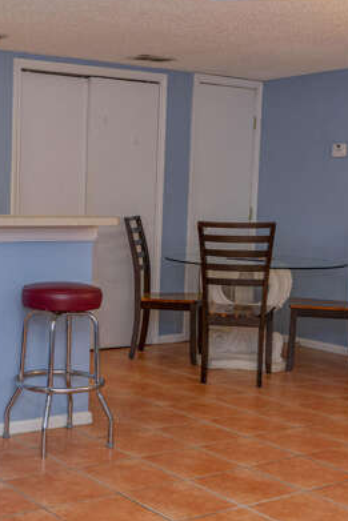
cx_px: 56
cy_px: 300
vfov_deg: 36.2
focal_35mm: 55
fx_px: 797
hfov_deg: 24.1
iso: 800
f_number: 4.5
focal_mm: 28
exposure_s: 1/80
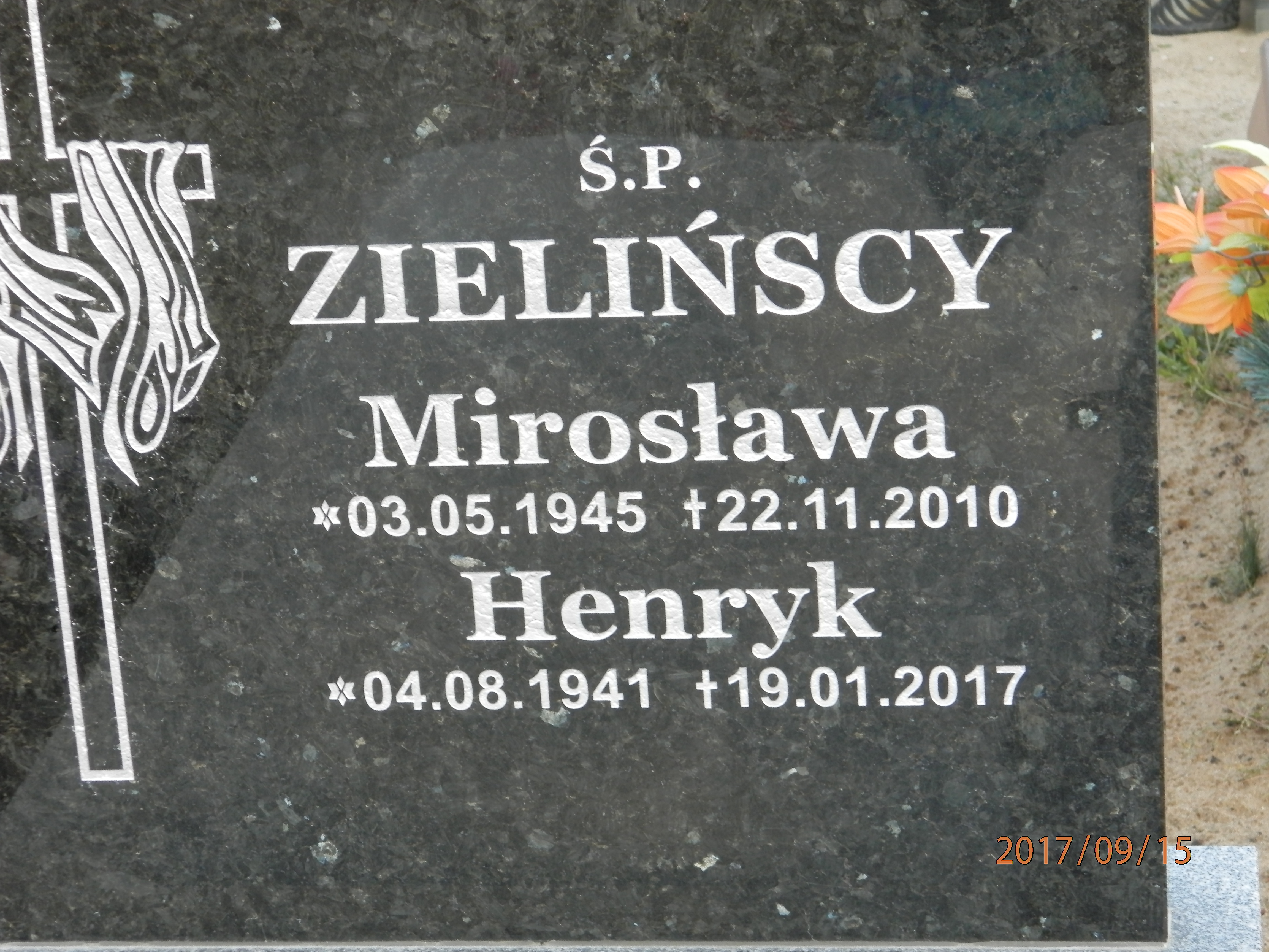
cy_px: 476
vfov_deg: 14.0
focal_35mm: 106
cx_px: 634
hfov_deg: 18.5
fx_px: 3886
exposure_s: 1/40
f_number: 4.5
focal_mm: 19
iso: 200
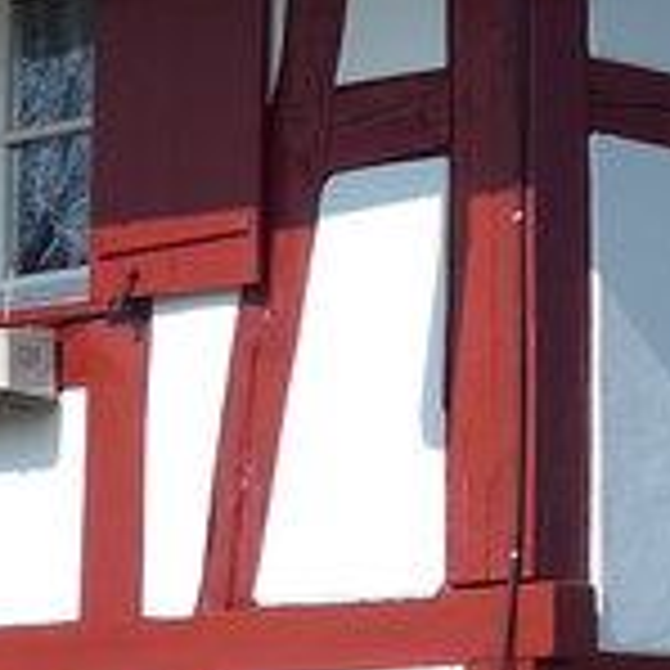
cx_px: 517
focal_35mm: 207
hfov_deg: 8.4
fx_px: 4533
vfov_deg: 8.5
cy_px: 319
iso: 80
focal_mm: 6
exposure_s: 1/1600
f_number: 2.8
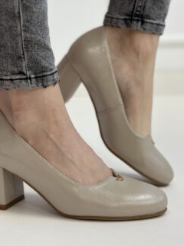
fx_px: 425
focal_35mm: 60
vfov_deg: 32.1
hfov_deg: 24.4
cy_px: 100
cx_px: 77
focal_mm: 6.86
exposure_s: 1/100
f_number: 1.78
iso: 125
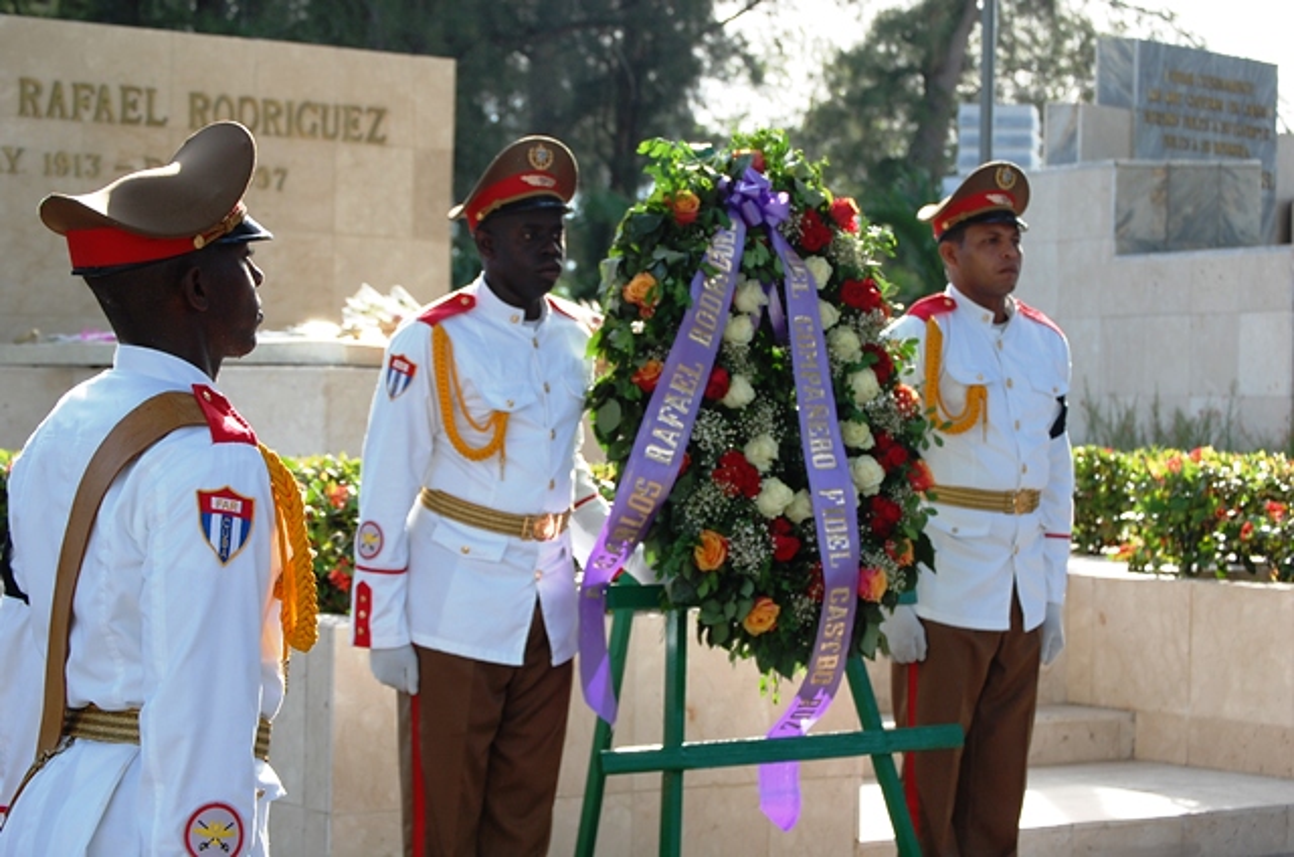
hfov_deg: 24.7
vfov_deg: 16.5
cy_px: 428
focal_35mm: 82
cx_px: 647
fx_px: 2959
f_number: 7.1
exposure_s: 1/200
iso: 200
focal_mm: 55
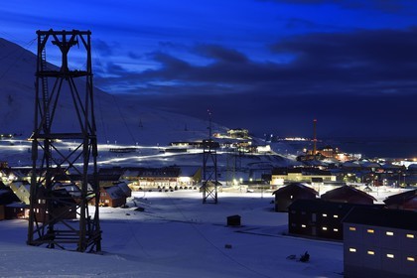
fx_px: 510
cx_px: 208
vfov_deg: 30.5
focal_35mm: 44
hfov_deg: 44.5
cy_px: 139
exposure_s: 8
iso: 200
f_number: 7.1
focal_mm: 44
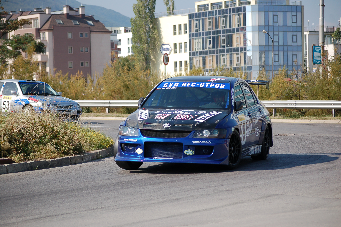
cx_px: 170
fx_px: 1221
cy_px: 114
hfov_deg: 15.9
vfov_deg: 10.6
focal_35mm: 129
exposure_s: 1/1000
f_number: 4.5
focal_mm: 86
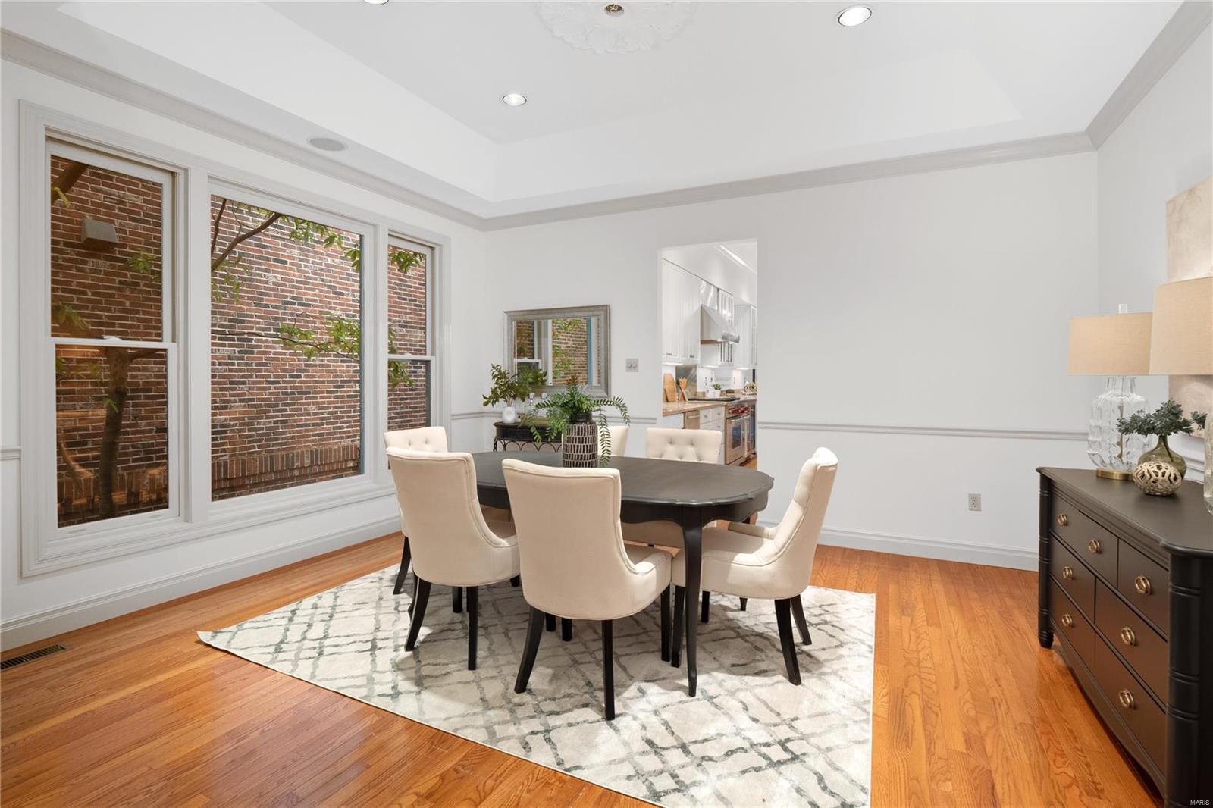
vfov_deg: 73.7
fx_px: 539
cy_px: 404
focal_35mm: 16
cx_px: 606
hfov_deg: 96.7
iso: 400
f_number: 7.1
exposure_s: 1/2.5
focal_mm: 8
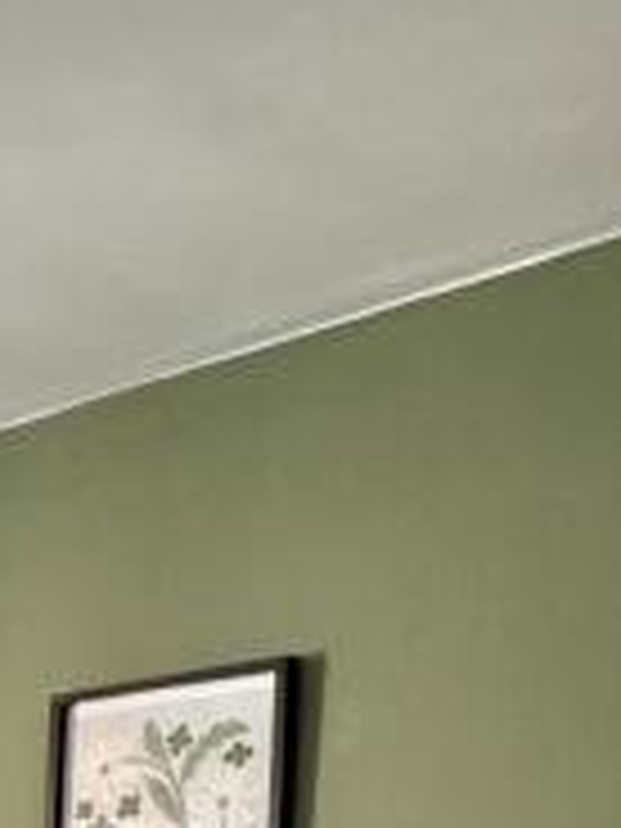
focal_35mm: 78
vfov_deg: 22.2
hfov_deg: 13.4
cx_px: -900
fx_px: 1866
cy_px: 1102
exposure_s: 1/99
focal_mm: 2.22
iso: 250
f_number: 2.2
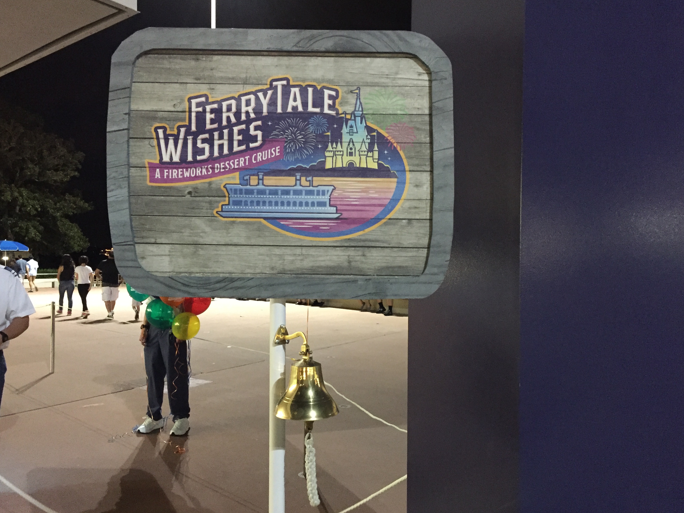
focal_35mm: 30
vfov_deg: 46.8
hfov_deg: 60.0
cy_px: 262
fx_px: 593
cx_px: 337
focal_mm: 4.15
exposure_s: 1/15
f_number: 2.2
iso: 400
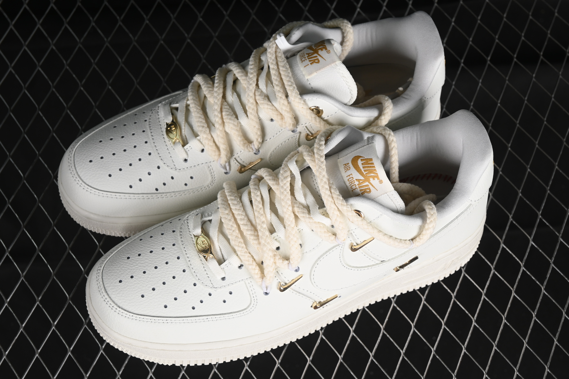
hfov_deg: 27.0
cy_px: 190
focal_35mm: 75
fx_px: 1185
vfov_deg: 18.2
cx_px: 284
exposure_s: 1/100
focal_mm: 50
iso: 160
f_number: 7.1
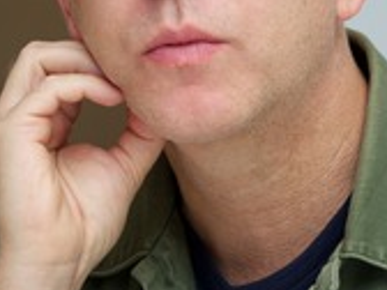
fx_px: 5377
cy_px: 51
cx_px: 223
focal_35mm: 481
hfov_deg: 4.1
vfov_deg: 3.1
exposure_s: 1/60
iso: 500
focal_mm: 210
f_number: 5.6
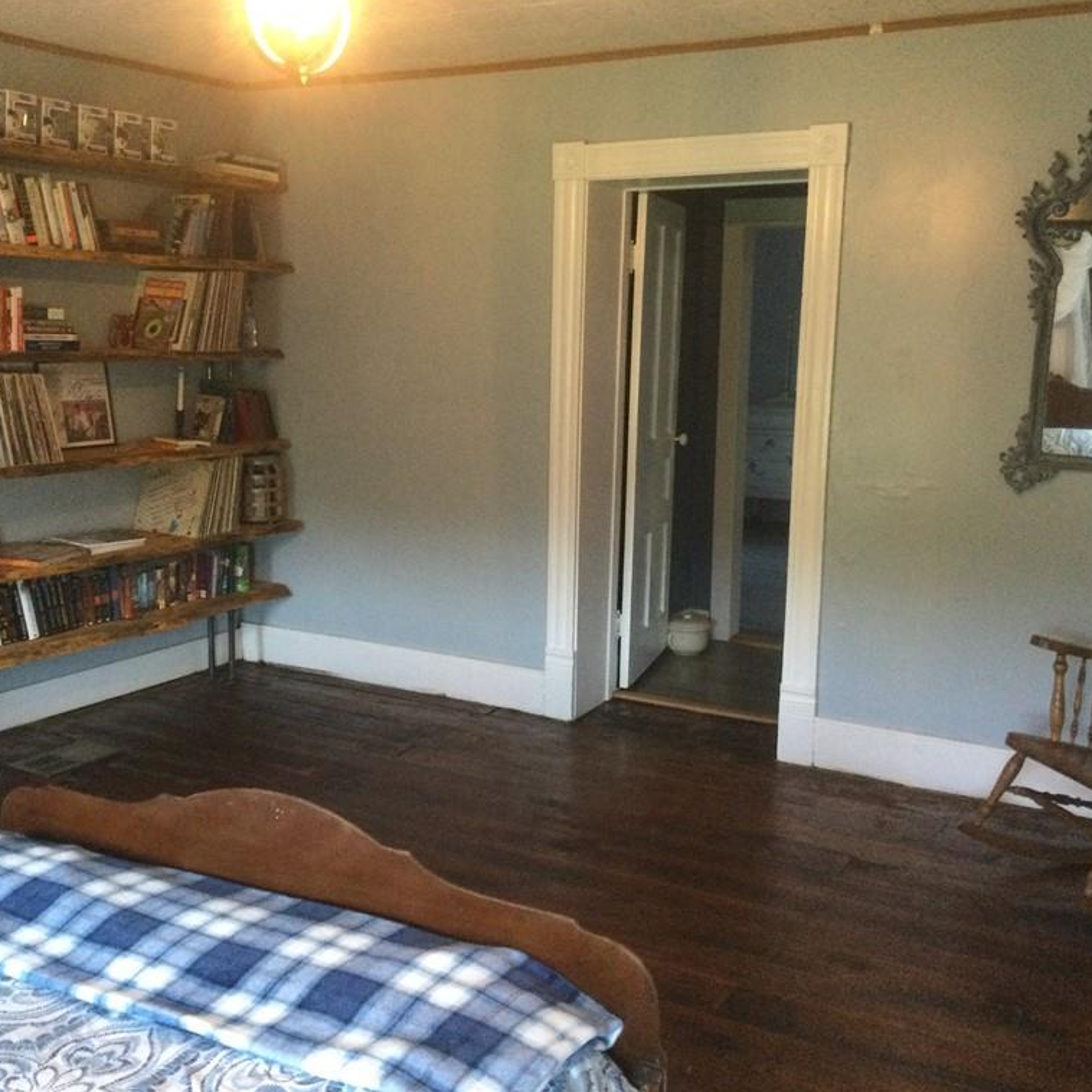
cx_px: 509
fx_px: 1321
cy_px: 540
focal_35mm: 37
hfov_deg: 44.9
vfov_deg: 44.9
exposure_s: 1/30
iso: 200
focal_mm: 3.3
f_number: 2.4
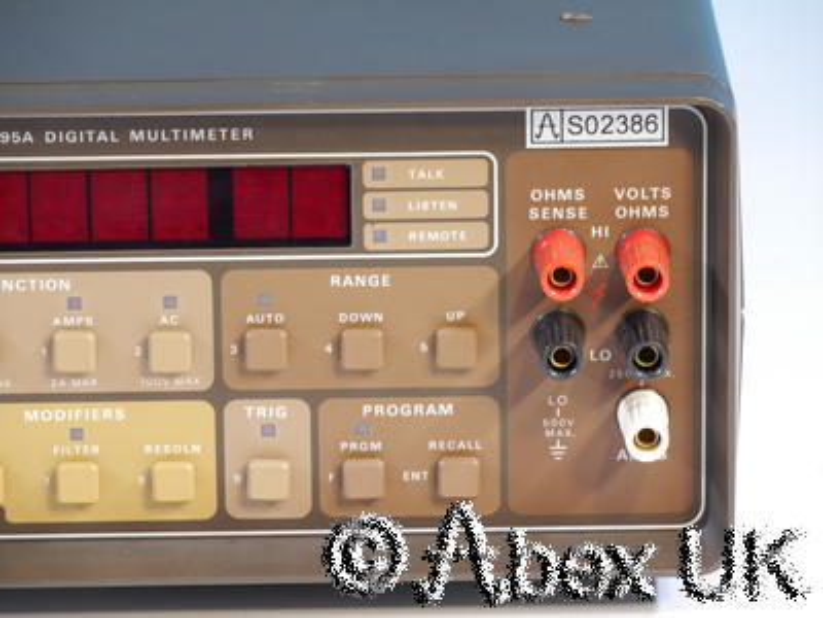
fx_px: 6182
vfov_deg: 5.7
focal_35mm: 260
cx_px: 412
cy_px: 309
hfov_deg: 7.6
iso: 200
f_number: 8
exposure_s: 1/1.3
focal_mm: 130
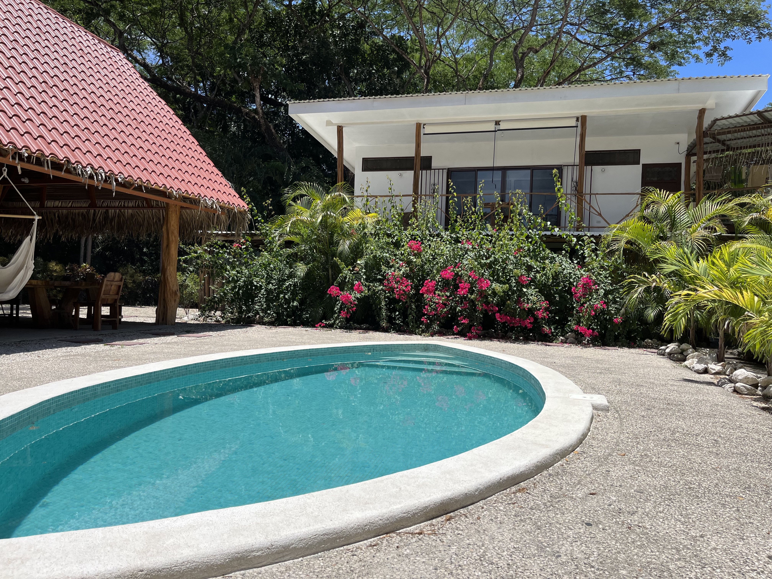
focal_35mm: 26
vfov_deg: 53.1
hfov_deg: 67.3
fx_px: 580
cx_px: 386
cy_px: 290
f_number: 1.6
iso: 50
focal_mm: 5.1
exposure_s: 1/4484
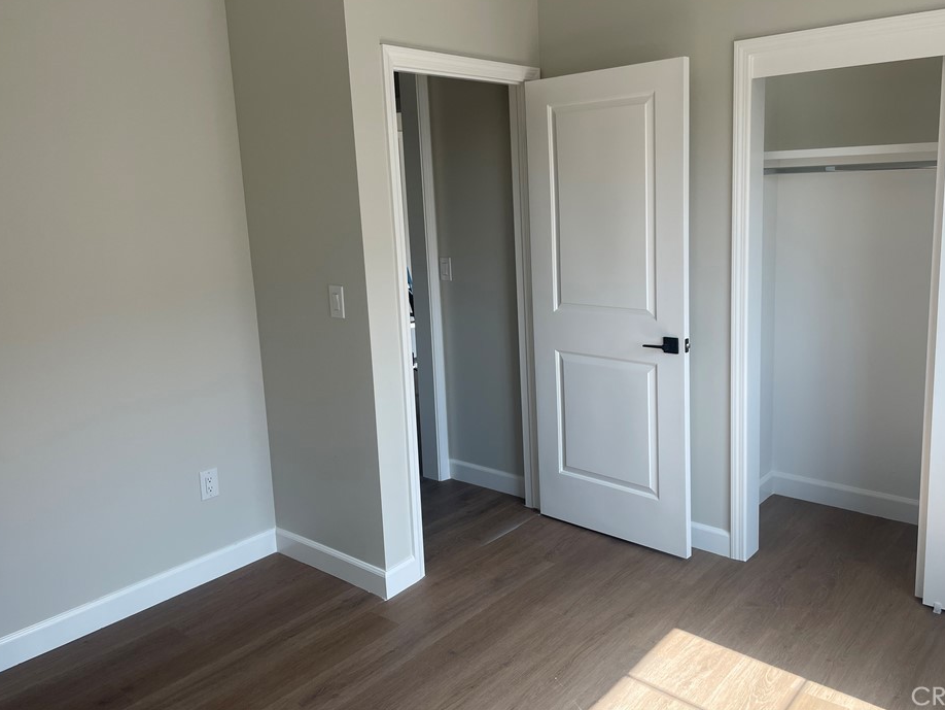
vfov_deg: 48.2
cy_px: 315
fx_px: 792
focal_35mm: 29
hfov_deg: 61.5
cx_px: 514
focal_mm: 4.2
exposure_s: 1/296
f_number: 1.6
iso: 32
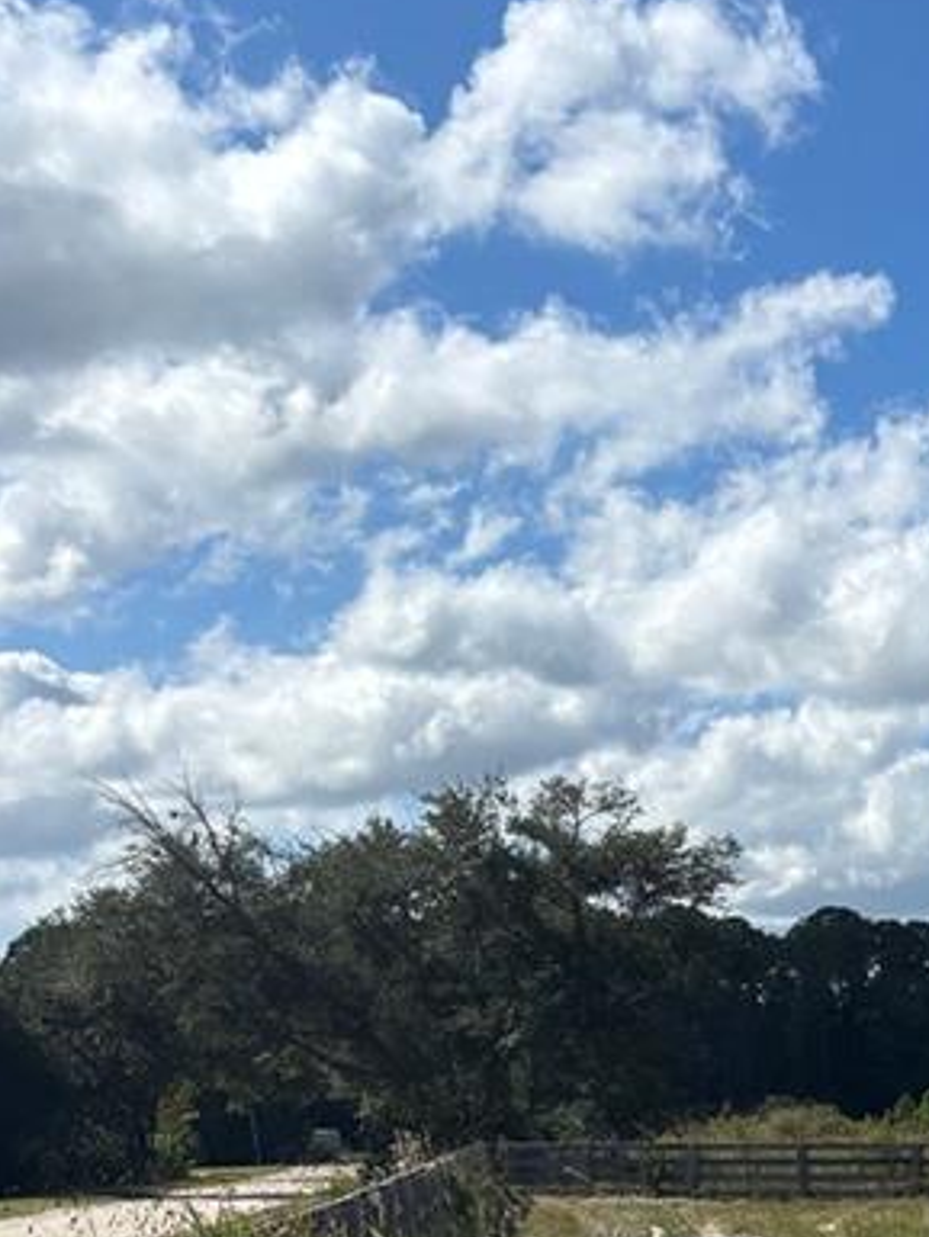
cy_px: 1520
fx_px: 2897
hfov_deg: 16.8
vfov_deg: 22.1
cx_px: 1337
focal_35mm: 81
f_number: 1.6
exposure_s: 1/4255
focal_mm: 5.96
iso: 50
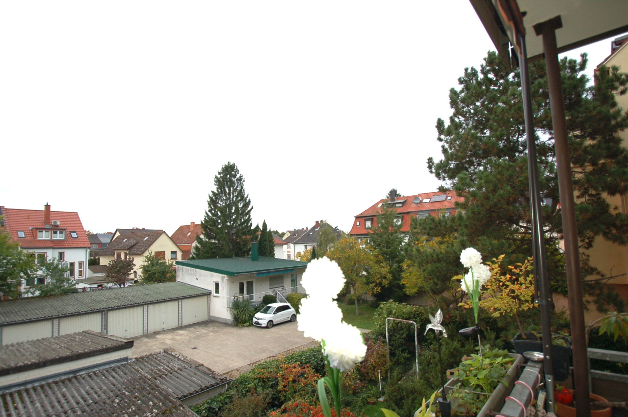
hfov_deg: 90.1
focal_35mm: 18
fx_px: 313
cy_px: 208
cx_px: 314
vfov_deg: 67.2
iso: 400
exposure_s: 1/160
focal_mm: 12
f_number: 3.8
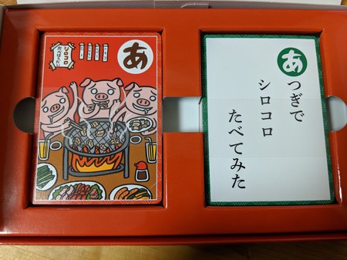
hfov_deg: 65.4
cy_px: 130
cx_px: 174
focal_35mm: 27
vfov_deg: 51.3
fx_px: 271
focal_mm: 4.44
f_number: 1.8
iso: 353
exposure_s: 1/33.3
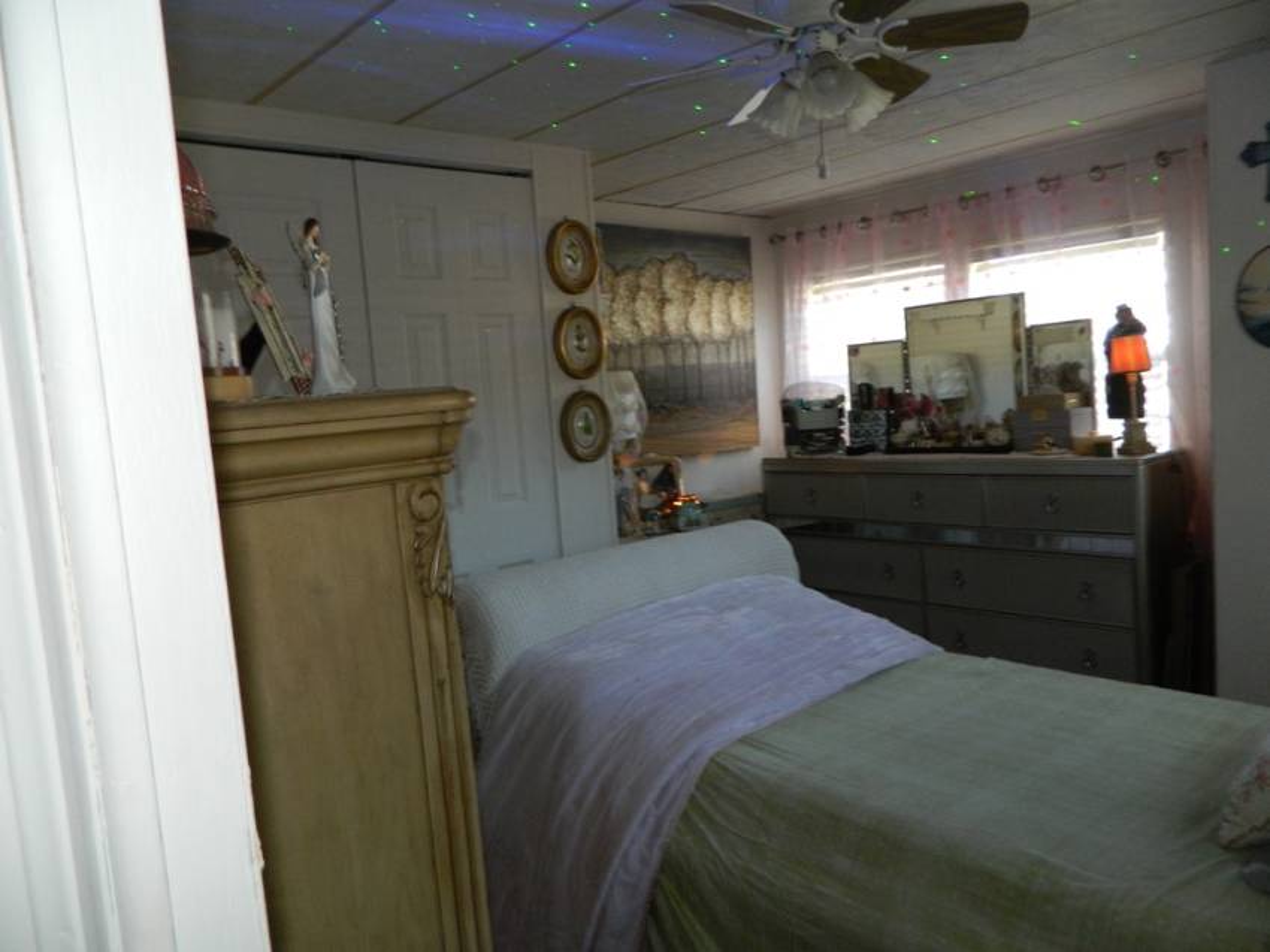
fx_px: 917
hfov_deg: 69.4
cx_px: 635
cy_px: 476
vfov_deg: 54.9
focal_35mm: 25
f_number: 3.1
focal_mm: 4.5
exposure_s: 1/30
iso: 200
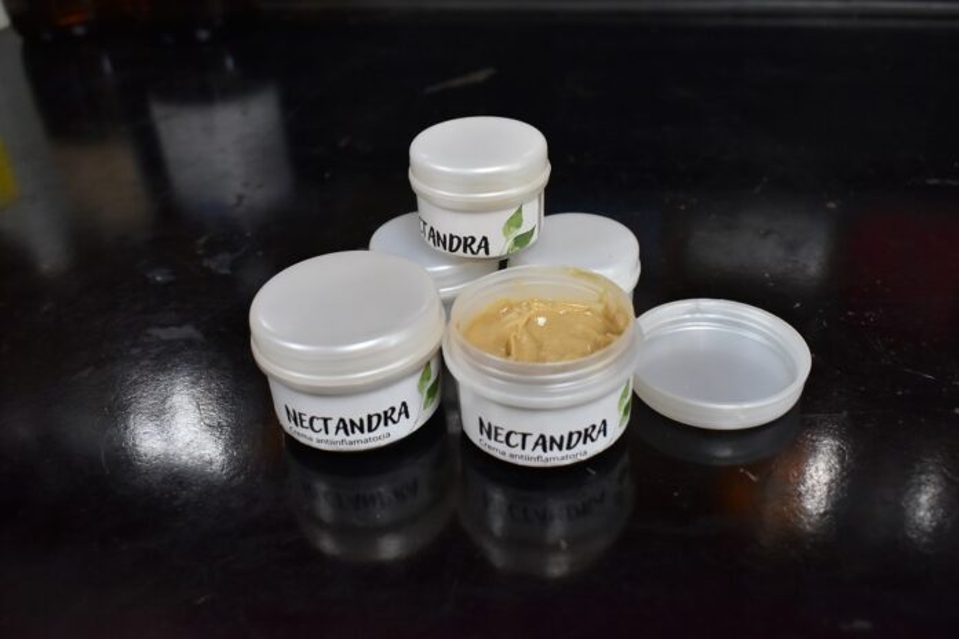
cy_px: 320
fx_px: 879
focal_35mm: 33
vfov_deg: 40.0
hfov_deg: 57.2
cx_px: 480
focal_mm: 22
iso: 800
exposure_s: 1/60
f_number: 5.6
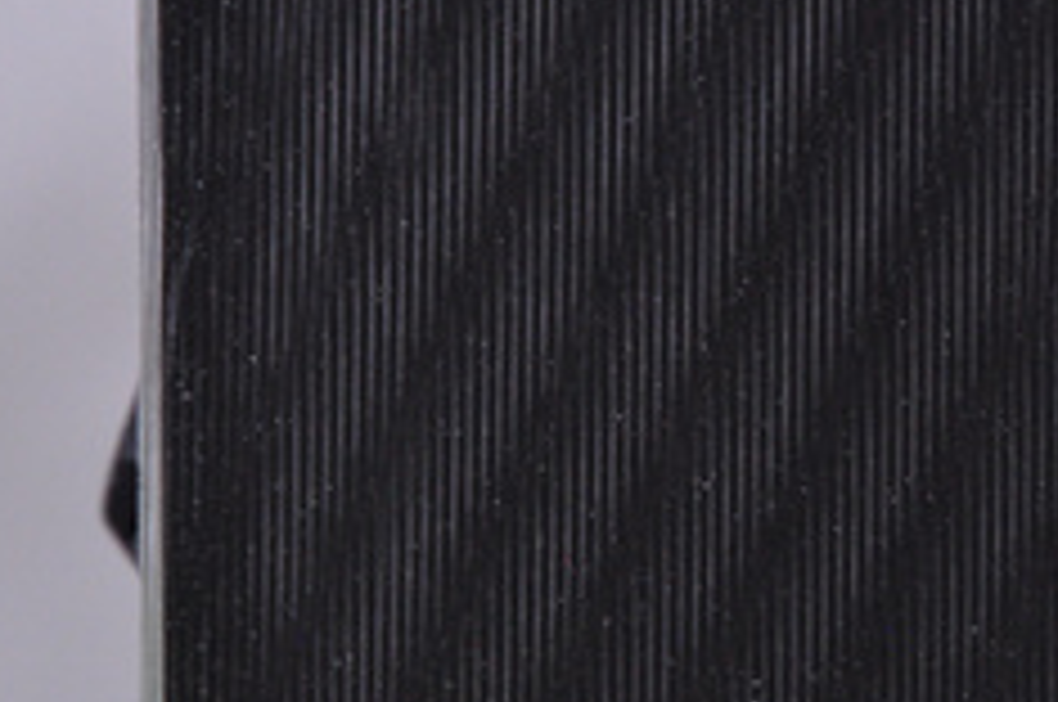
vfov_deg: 4.6
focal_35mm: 301
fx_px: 8832
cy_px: 394
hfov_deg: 6.8
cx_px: 810
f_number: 9.5
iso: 3200
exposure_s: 1/125
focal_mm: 105
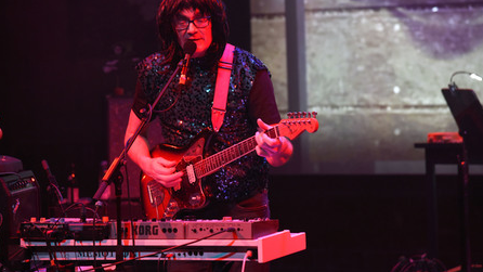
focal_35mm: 127
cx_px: 241
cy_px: 117
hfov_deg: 16.9
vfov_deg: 9.6
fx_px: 1627
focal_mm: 120
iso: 2000
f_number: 4
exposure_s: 1/50
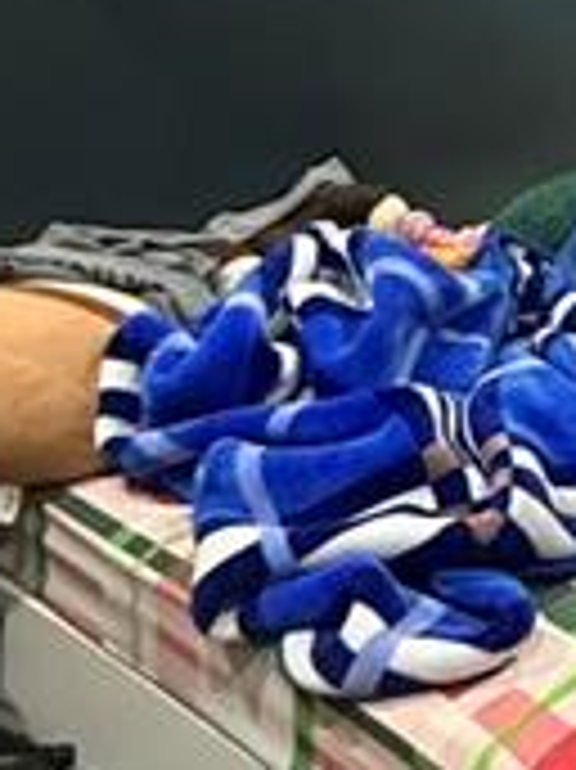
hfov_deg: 20.6
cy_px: 5
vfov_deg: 28.8
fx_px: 1399
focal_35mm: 63
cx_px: 806
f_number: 2.2
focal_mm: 2.22
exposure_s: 1/60
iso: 800
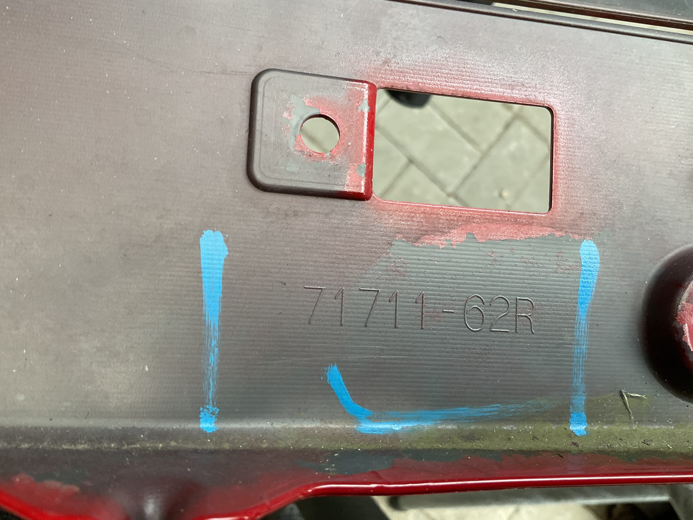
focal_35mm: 29
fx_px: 581
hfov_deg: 61.7
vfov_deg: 48.2
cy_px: 260
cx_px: 346
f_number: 1.8
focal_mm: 3
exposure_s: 1/60
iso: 100
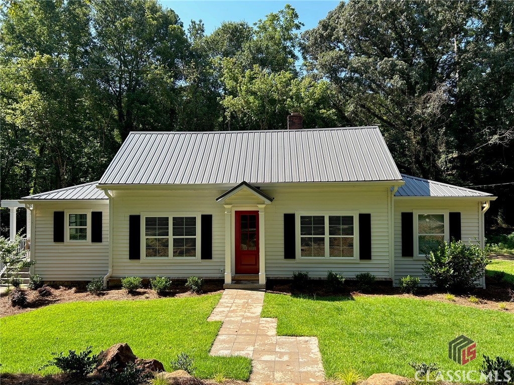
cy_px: 192
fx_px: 386
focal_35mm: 26
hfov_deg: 67.3
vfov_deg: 53.1
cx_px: 257
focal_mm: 5.7
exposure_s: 1/1511
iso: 50
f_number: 1.5
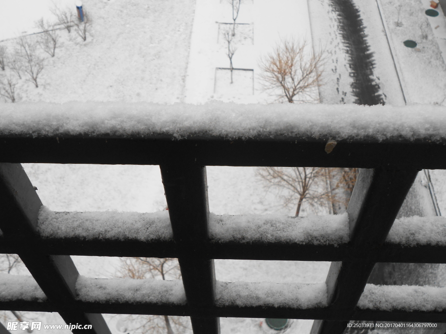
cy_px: 167
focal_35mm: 38
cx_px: 223
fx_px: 490
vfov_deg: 37.7
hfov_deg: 49.0
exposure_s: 1/30
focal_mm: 6.8
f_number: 4.2
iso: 100
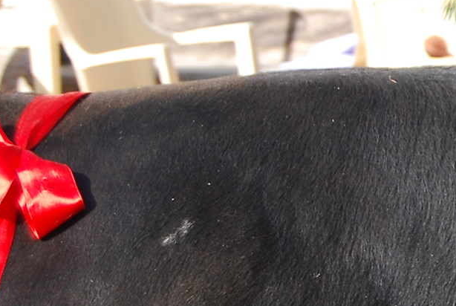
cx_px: 850
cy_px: 225
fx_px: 3350
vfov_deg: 5.2
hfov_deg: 7.5
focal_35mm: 264
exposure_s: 1/250
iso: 200
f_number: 5.3
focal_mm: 45
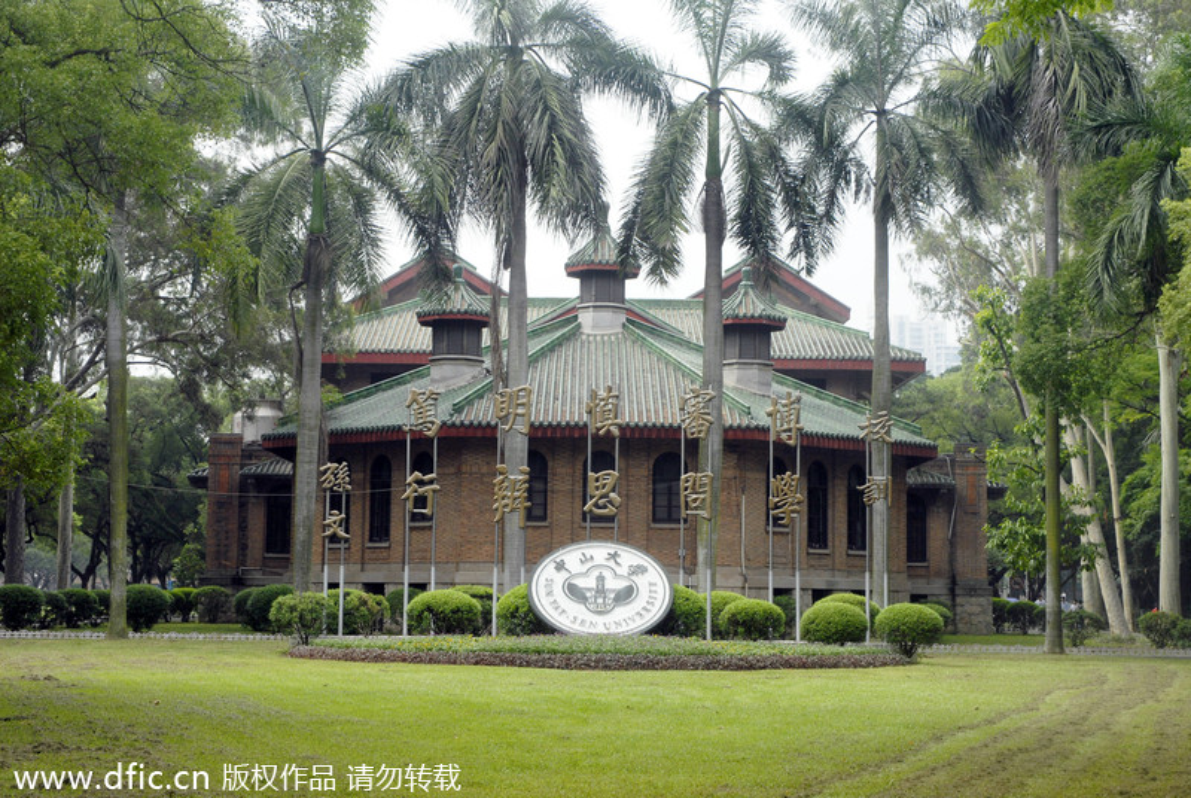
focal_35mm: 57
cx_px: 596
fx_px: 1889
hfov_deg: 35.0
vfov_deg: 23.9
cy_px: 399
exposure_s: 1/125
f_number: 8
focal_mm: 38
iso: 200
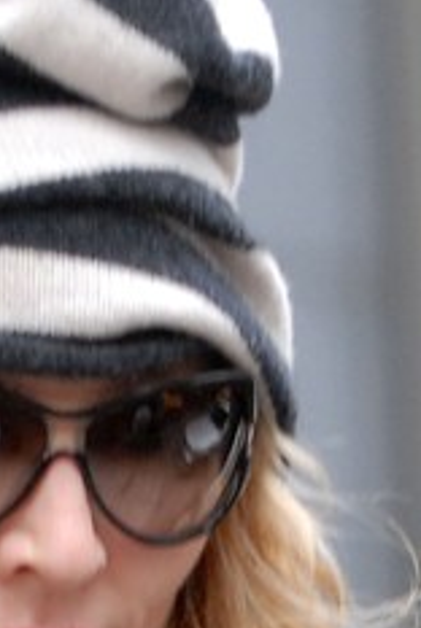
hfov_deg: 2.8
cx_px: -35
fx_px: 8639
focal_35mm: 494
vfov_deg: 4.2
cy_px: 553
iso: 400
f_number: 2.8
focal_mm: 120
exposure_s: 1/250
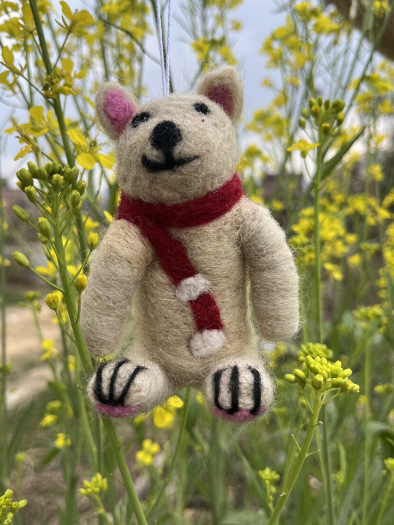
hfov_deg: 49.7
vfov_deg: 63.4
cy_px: 270
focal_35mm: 28
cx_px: 183
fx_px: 425
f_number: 1.6
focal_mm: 5.1
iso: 50
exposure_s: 1/827
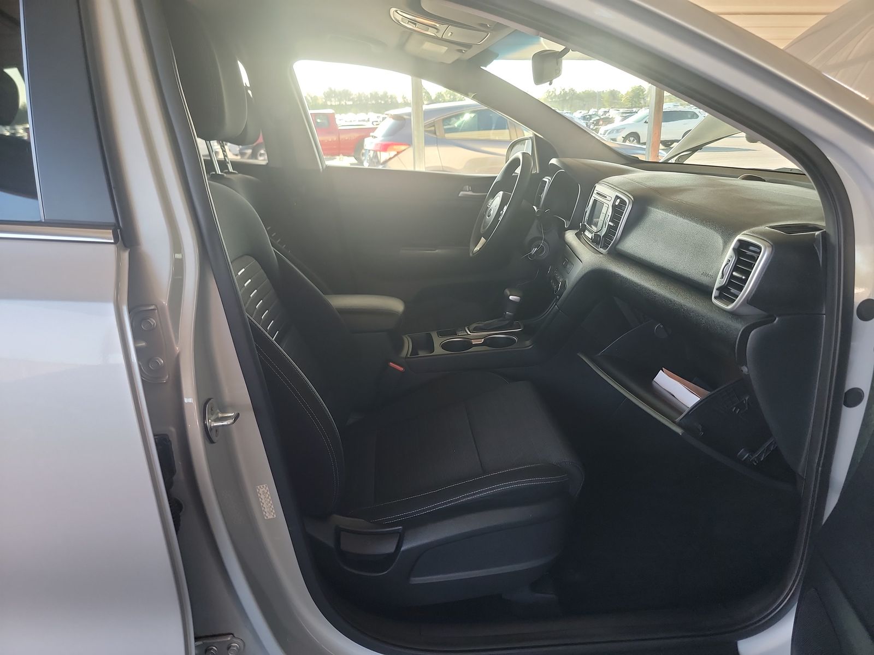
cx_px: 437
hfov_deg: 71.6
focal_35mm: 24
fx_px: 606
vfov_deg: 56.8
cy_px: 328
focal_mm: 6.7
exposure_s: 1/59
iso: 139
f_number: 1.8
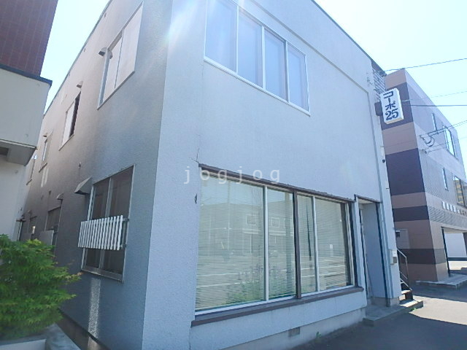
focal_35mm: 21
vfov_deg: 63.4
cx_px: 234
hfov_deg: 79.0
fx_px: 283
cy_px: 175
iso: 125
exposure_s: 1/500
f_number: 3.5
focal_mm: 3.7
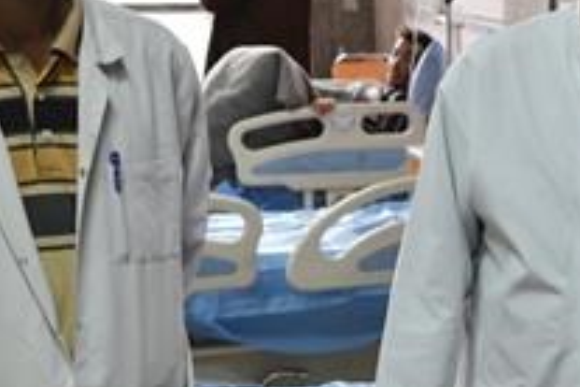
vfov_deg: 12.3
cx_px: 726
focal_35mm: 110
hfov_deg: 17.6
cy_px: 365
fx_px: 1772
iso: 400
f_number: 5.6
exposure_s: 1/60
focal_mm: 35
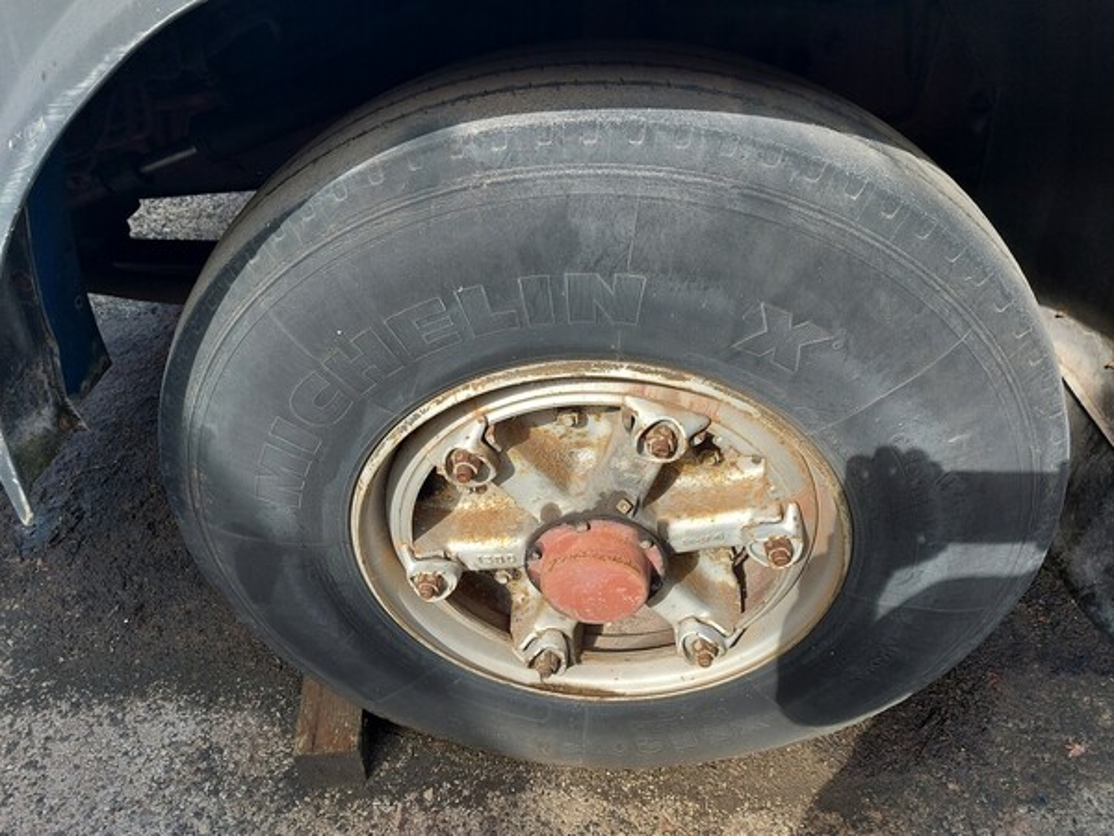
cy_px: 418
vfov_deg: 56.8
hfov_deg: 71.6
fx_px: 772
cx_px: 557
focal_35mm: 24
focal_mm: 5.23
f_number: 1.8
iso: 32
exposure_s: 1/227
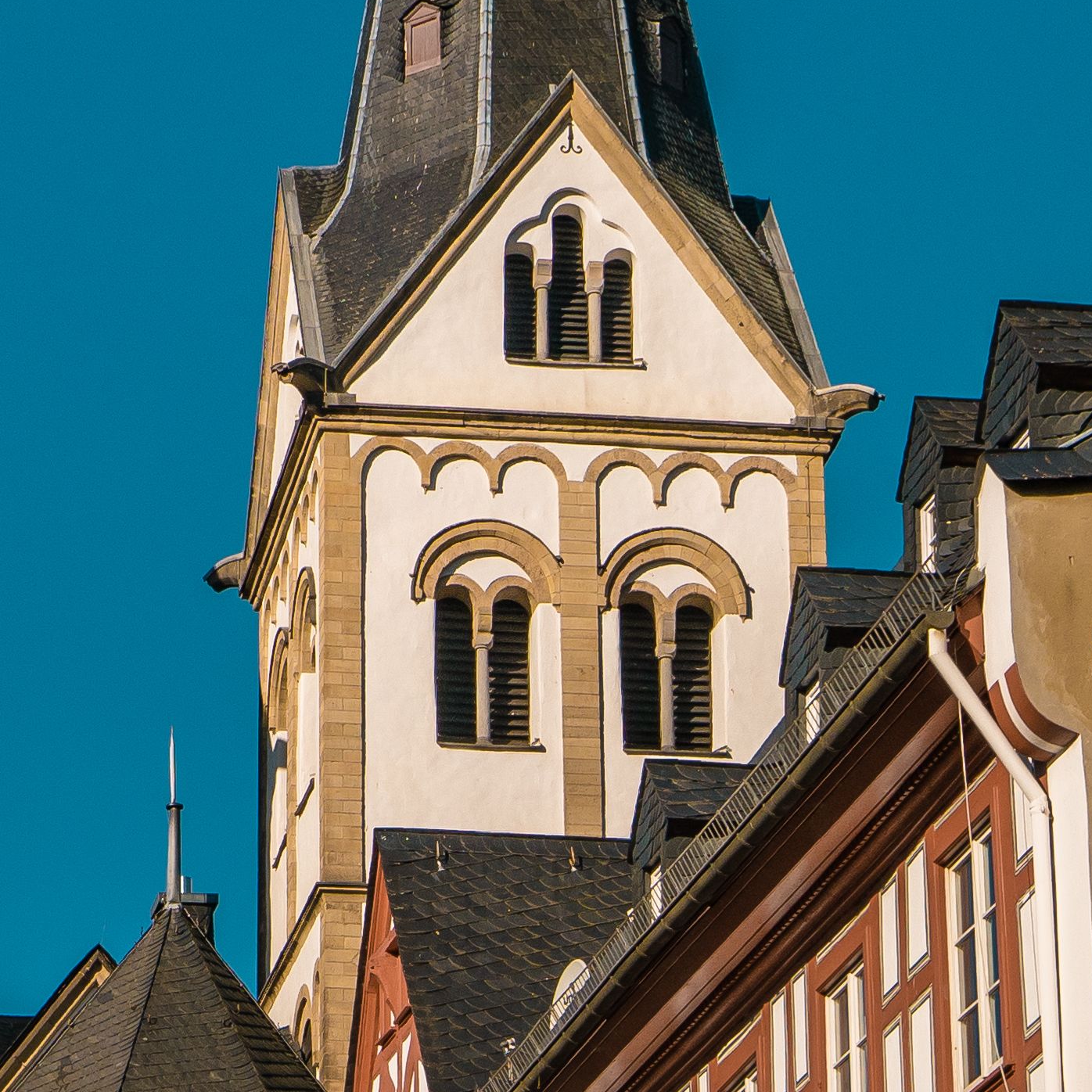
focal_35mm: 142
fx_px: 5068
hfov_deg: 12.3
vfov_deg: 12.3
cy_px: 541
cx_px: 294
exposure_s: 1/800
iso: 200
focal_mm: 24
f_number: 5.6
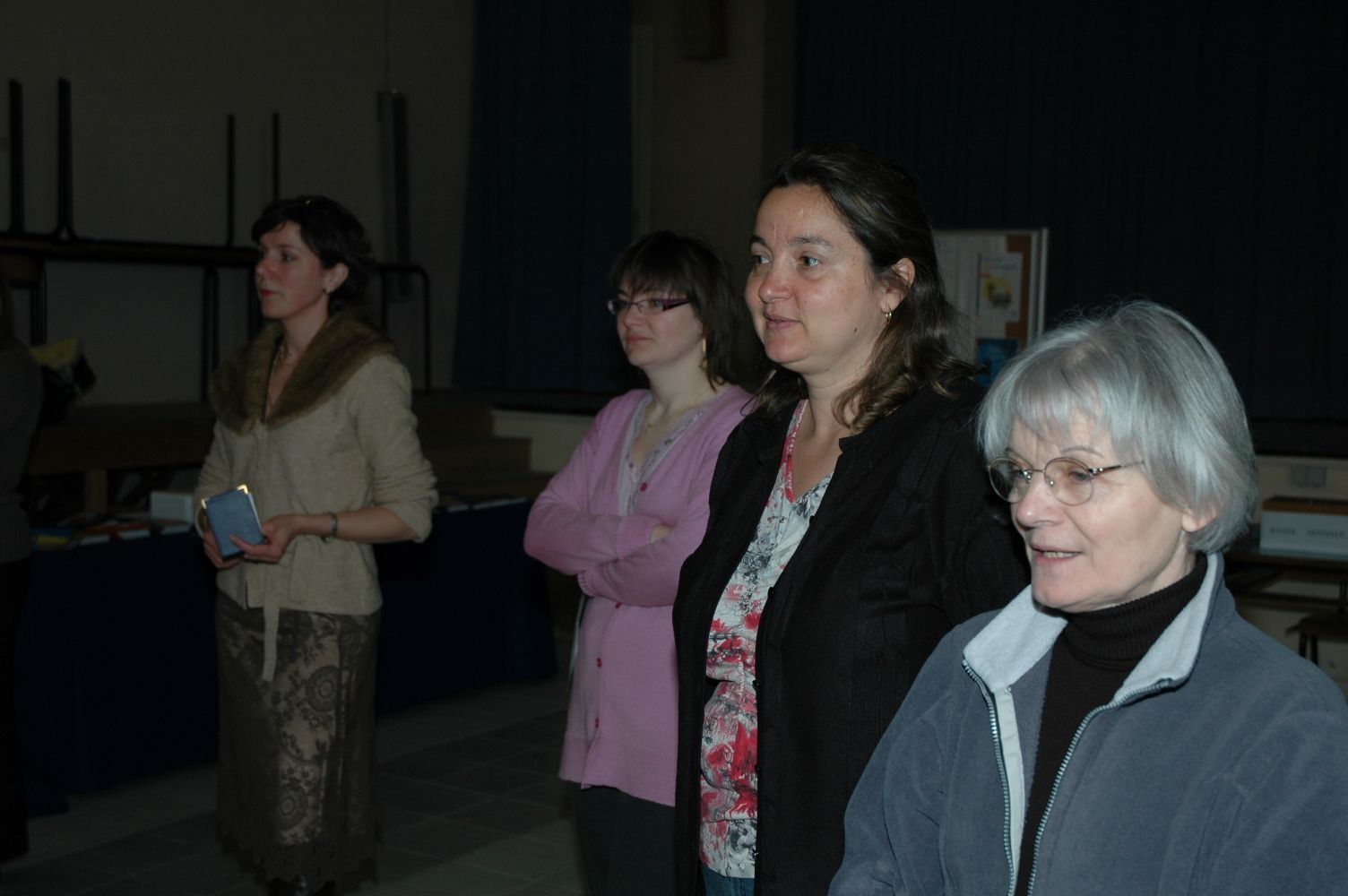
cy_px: 448
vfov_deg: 26.4
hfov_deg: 38.9
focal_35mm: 51
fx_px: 1908
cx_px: 674
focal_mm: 34
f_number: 4.2
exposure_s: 1/60
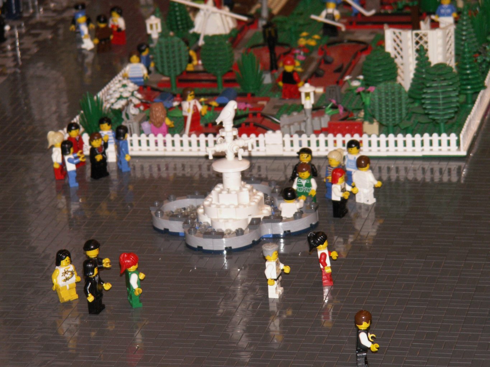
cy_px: 184
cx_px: 245
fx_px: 2364
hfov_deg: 11.8
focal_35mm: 167
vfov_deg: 8.9
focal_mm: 27.31
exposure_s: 1/50
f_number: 4
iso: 160
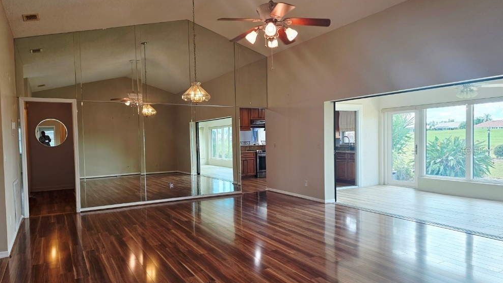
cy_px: 149
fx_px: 347
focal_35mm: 26
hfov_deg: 71.9
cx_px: 244
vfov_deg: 44.4
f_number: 1.7
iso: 50
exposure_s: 1/120
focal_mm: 6.3
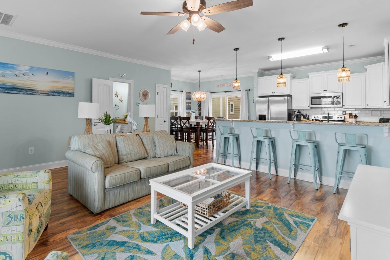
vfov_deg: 66.9
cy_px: 108
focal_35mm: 18
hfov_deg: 88.9
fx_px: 195
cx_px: 156
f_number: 4.5
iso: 100
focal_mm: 10
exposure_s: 1/4
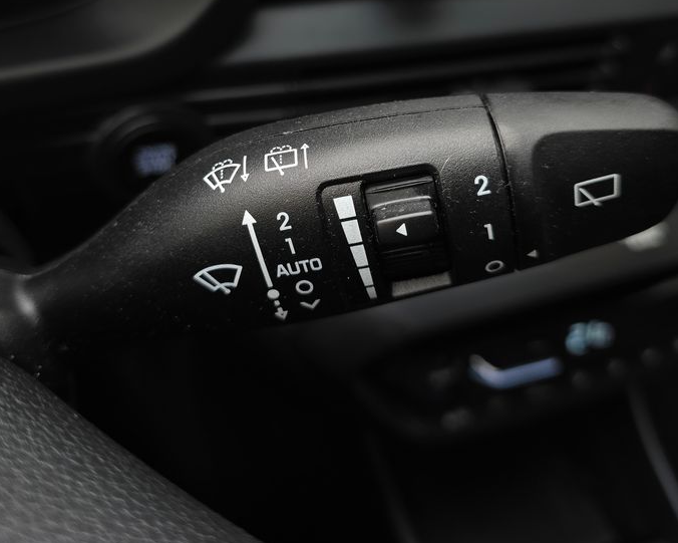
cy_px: 164
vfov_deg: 42.5
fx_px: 682
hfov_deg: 52.8
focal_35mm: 34
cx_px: 315
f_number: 1.7
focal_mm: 6.3
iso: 40
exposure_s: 1/50
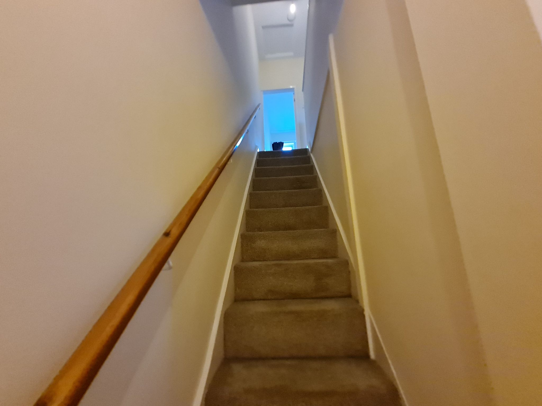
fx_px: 204
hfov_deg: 106.2
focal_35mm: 13
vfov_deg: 89.9
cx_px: 271
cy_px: 203
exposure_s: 1/25
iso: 640
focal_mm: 1.74
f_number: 2.2
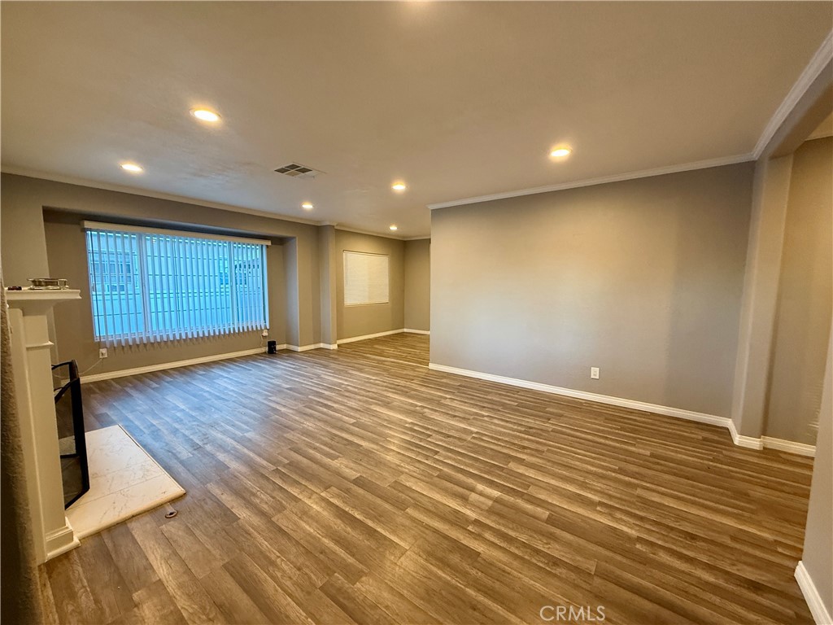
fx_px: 337
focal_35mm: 14
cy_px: 312
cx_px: 416
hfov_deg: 102.1
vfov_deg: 85.7
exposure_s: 1/60
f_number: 2.2
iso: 250
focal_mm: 2.22
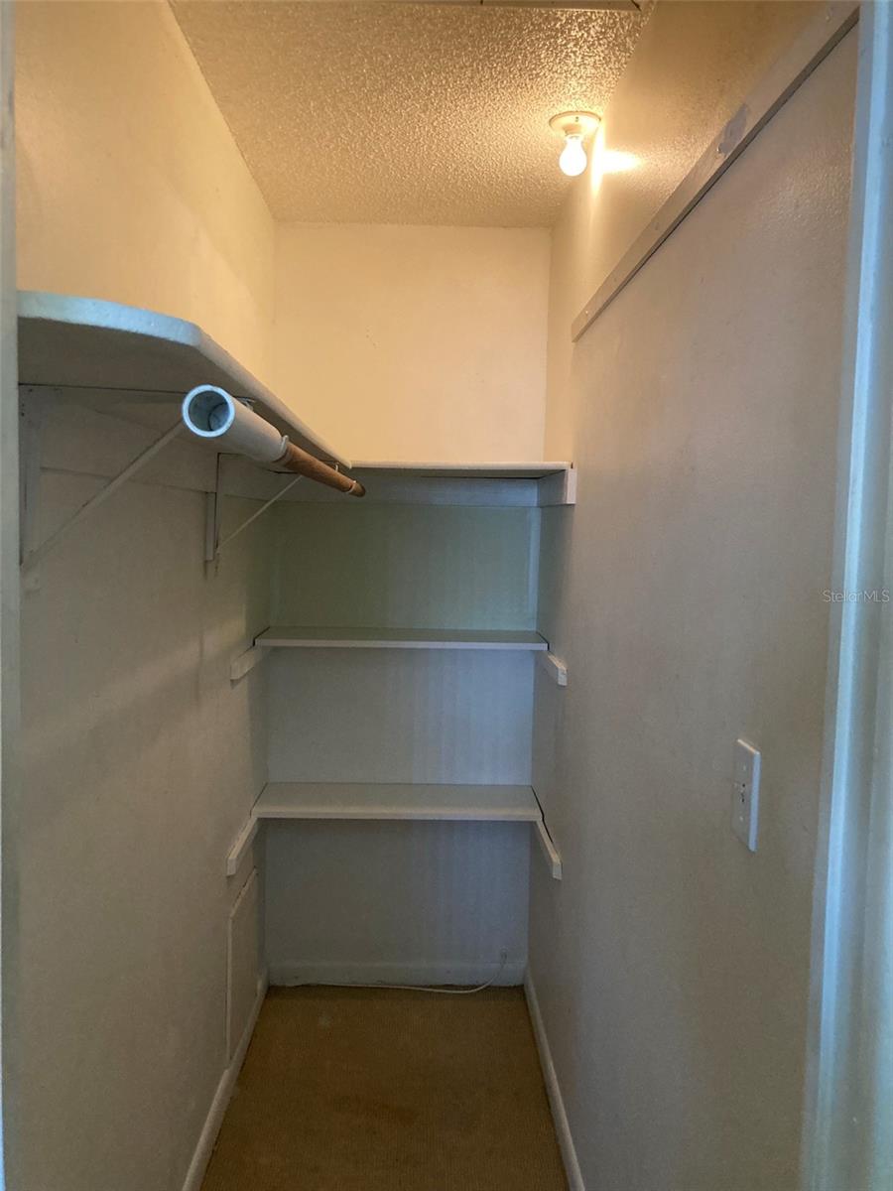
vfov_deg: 63.4
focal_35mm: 28
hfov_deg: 49.7
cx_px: 446
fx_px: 963
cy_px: 596
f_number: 1.8
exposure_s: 1/40
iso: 250
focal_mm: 3.99
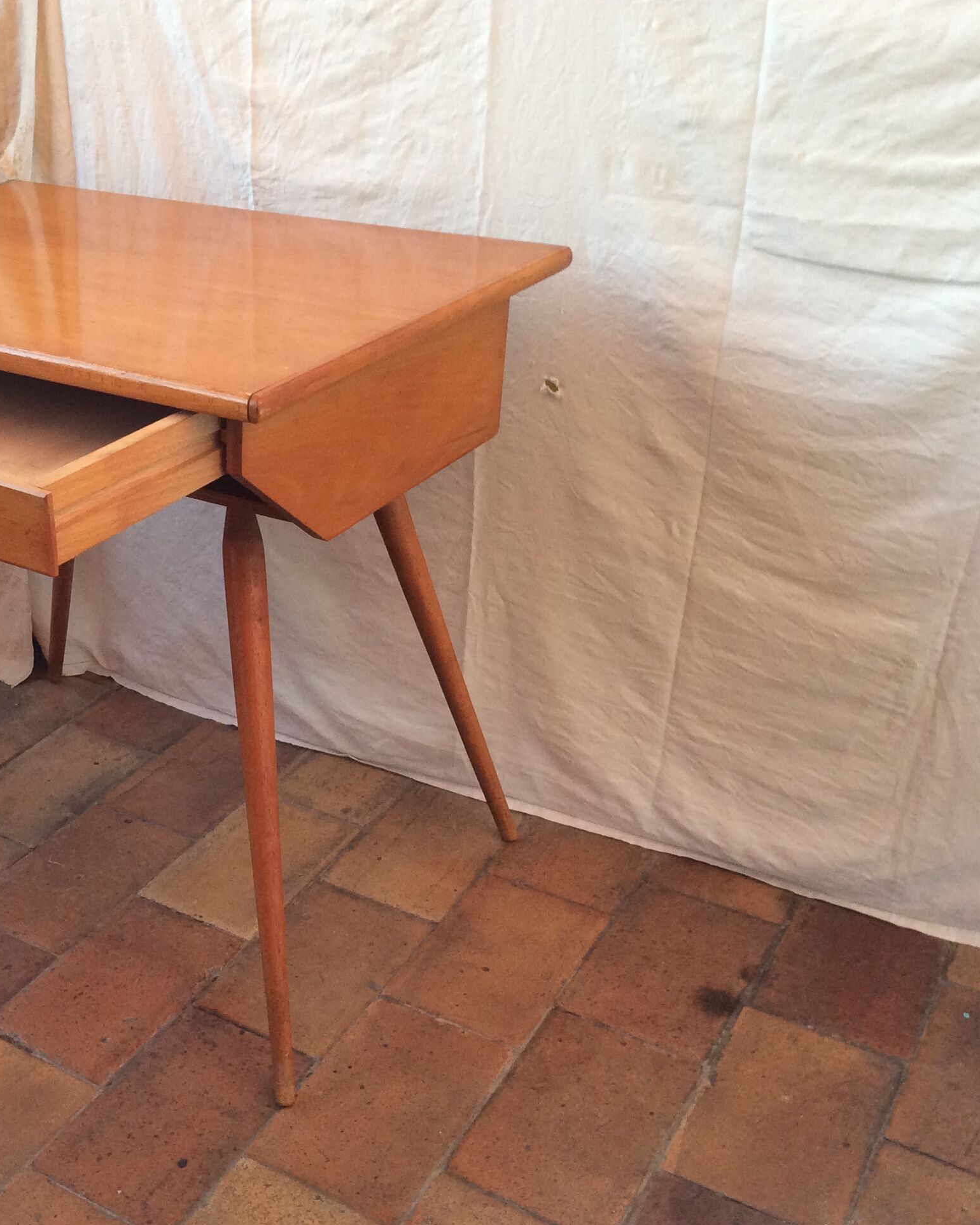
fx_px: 1523
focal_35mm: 42
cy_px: 610
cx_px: 207
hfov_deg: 34.7
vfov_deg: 43.8
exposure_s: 1/25
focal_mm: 3.3
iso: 80
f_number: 2.4
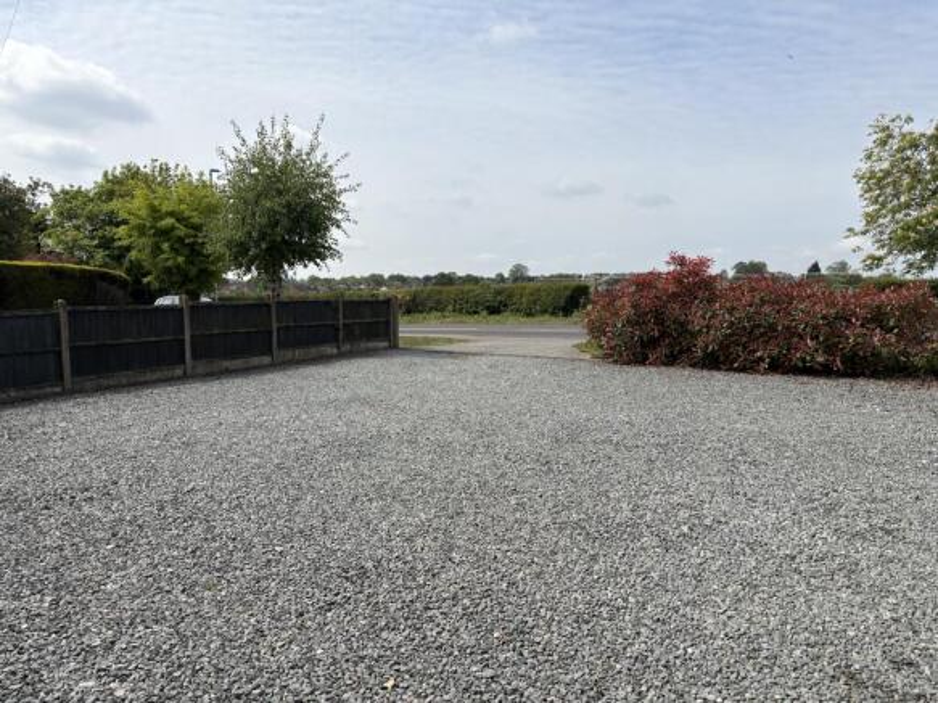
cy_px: 352
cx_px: 469
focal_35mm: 26
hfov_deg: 67.3
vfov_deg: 53.0
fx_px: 704
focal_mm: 5.96
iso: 50
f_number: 1.6
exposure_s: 1/5348
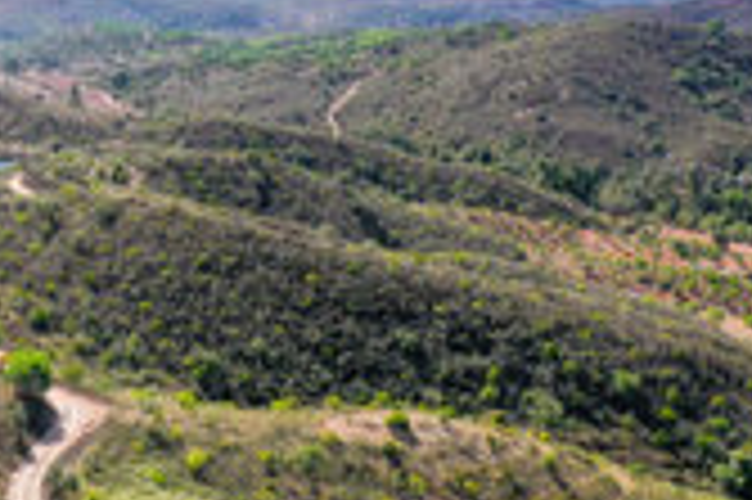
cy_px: -36
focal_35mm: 67
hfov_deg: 27.8
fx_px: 1398
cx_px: -50
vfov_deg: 19.5
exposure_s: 1/500
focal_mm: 10.26
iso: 100
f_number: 6.3
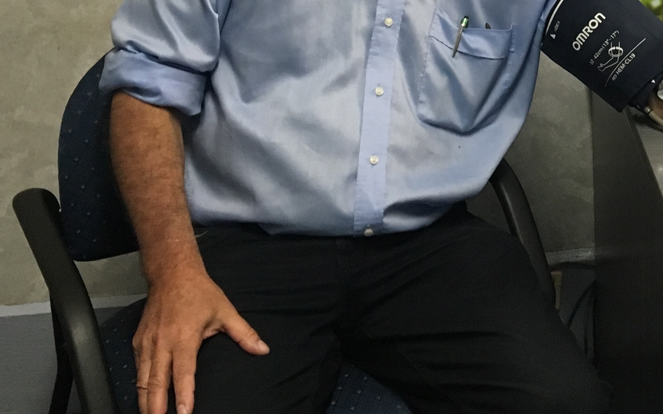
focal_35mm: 77
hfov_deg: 25.5
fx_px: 1391
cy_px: -133
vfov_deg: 16.0
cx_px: 665
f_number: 2.2
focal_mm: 4.15
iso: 160
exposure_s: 1/33
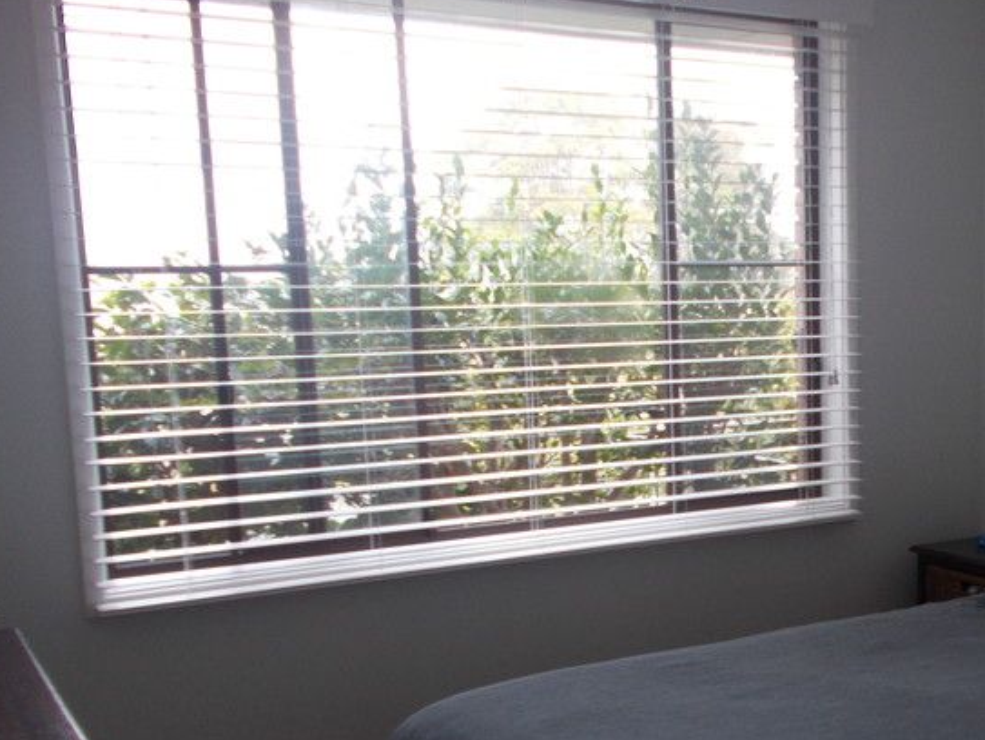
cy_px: 497
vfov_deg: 29.5
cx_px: 818
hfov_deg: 37.2
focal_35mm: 49
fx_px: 1395
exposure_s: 1/30
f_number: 3.2
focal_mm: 4.6
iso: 80
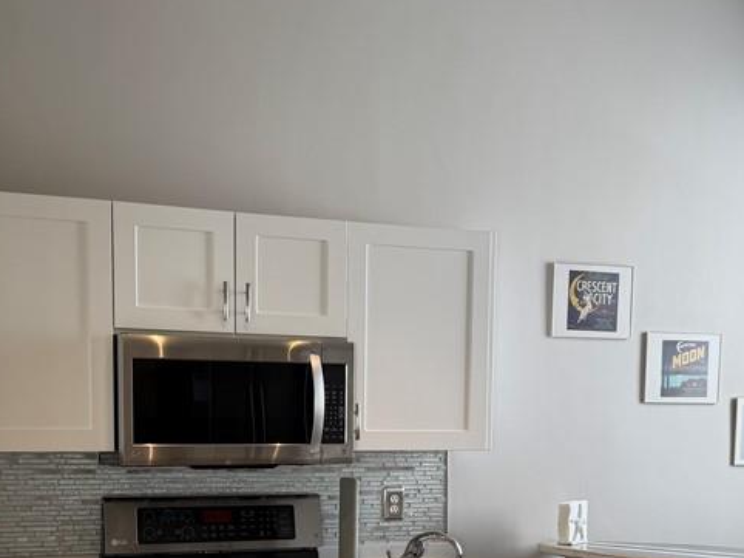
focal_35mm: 51
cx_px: 355
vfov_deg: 27.7
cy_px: 479
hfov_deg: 37.5
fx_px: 1096
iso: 100
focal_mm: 6.76
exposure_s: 1/120
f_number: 1.78
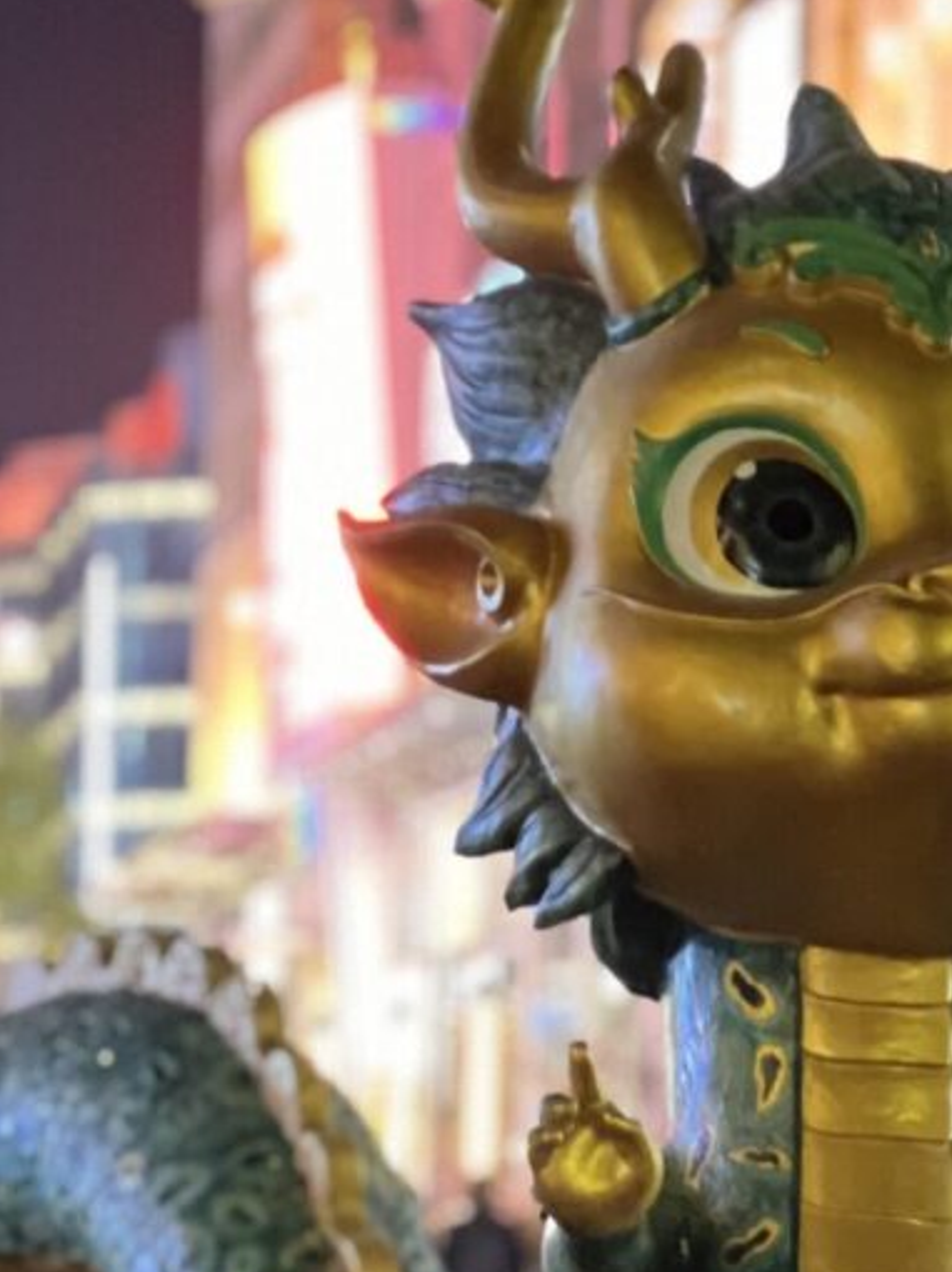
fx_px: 8004
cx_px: 827
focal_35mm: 218
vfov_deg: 9.1
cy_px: 1065
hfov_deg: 6.8
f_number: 2.8
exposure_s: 1/15
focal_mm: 9
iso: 500
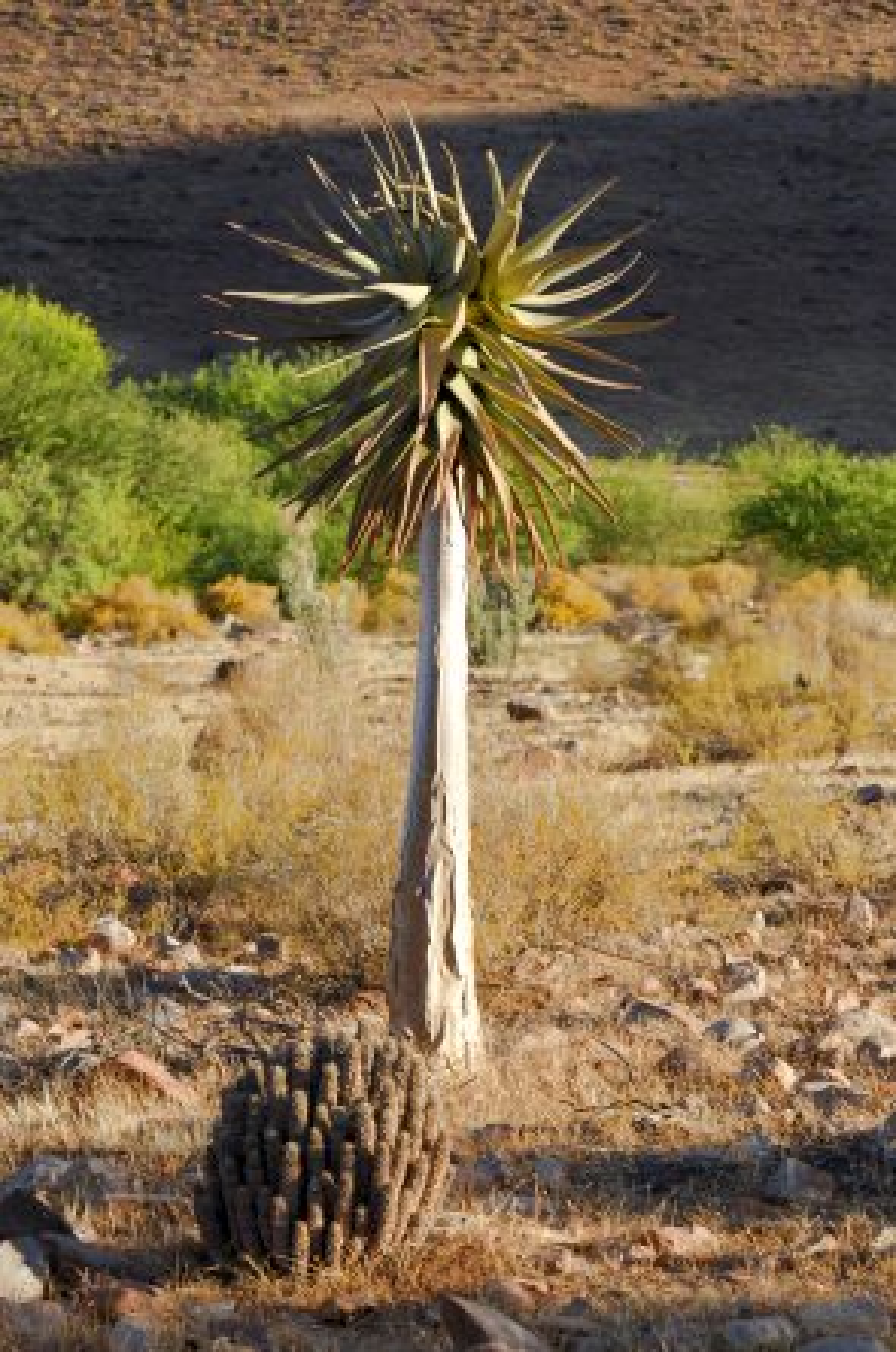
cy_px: 676
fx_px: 4497
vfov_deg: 17.1
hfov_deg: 11.4
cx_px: 448
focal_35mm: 120
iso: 400
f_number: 10
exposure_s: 1/640
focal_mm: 80
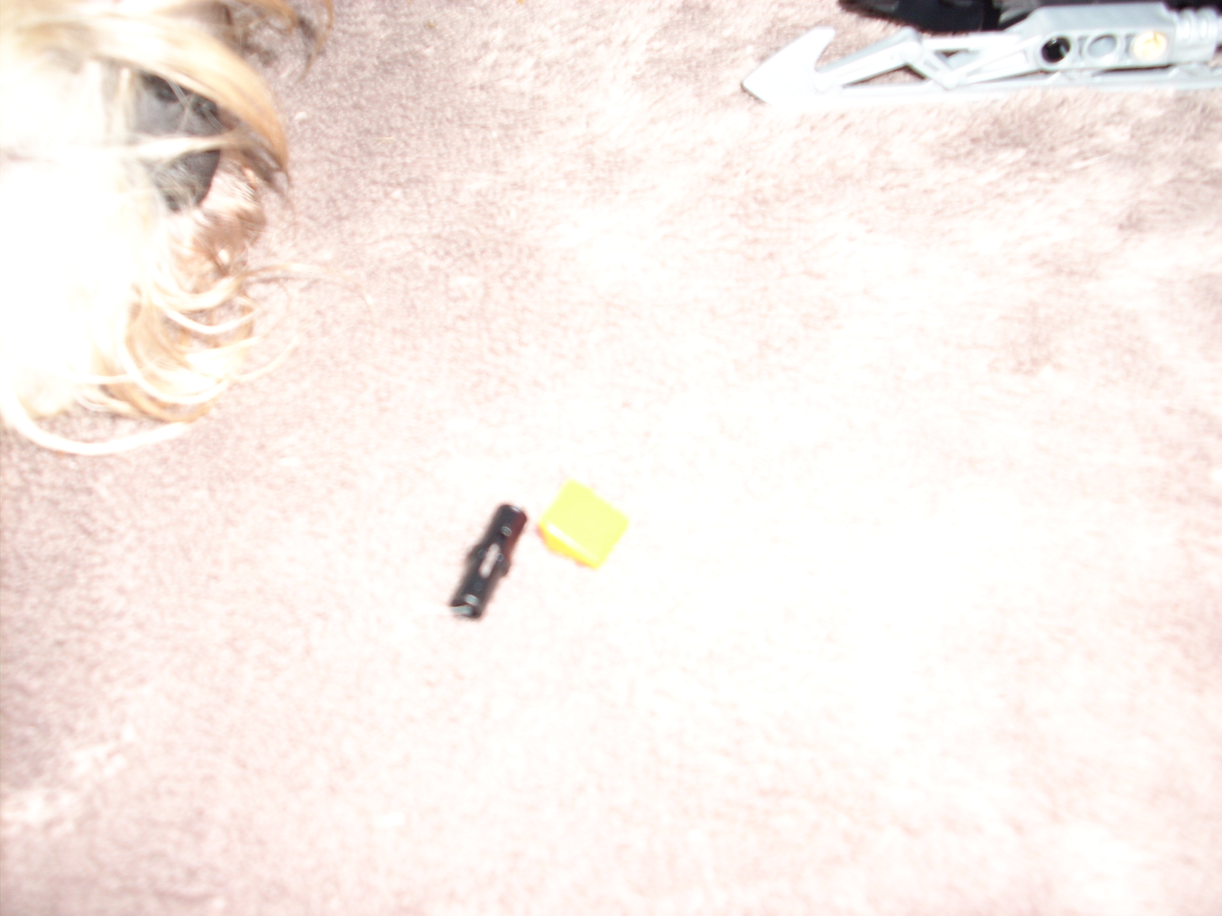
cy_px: 458
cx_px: 611
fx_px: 1306
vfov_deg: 38.7
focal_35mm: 37
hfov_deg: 50.1
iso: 64
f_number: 2.8
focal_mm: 6.2
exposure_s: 1/60
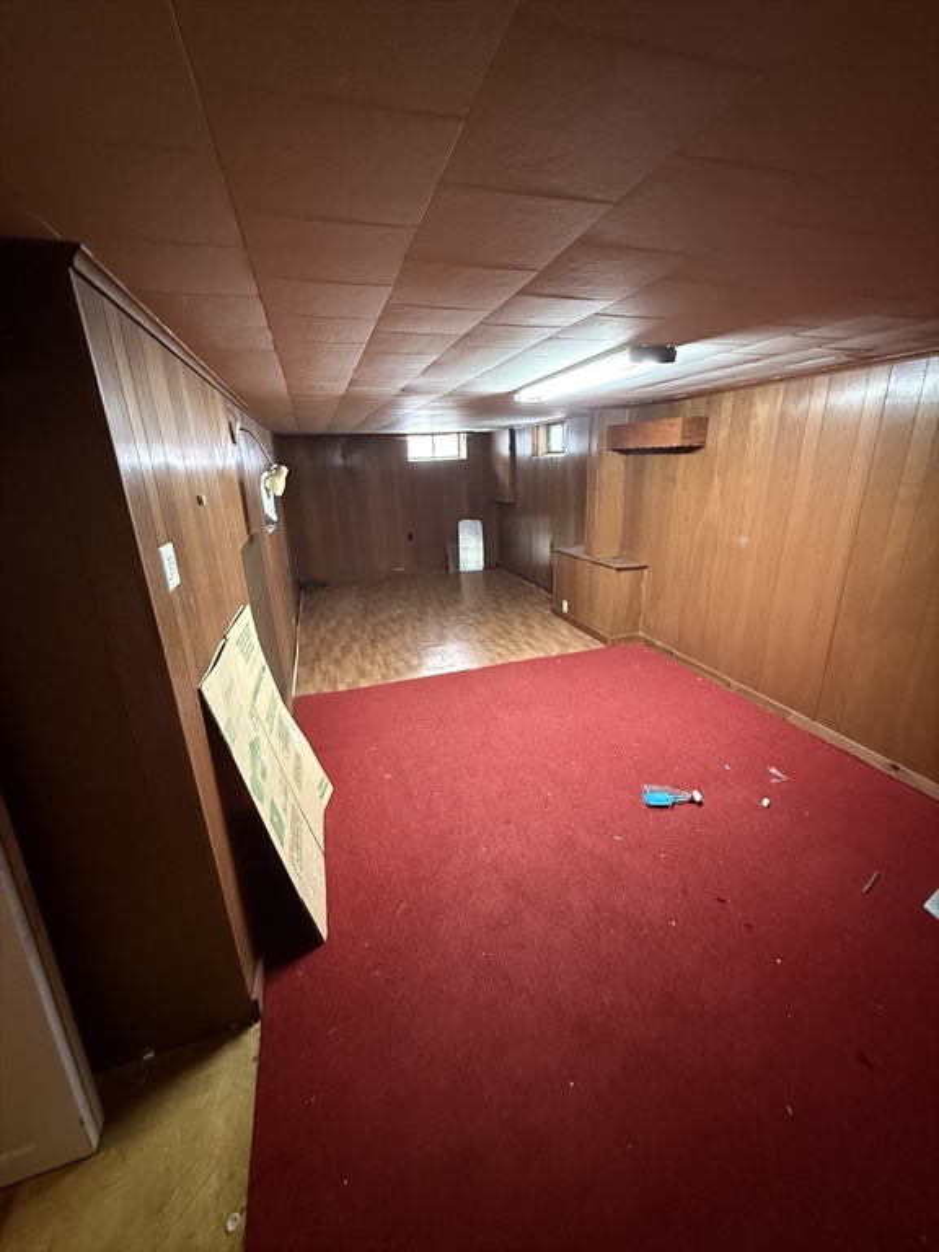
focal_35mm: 14
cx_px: 470
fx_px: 506
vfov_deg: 102.1
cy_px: 626
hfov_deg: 85.7
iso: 1000
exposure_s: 1/40
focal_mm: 2.22
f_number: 2.2
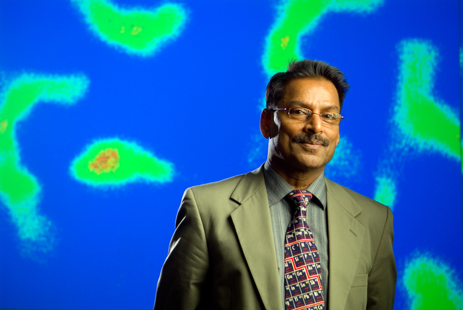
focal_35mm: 68
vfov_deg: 20.1
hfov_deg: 29.6
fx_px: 875
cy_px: 155
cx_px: 232
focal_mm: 45
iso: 100
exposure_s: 1/6
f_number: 3.3
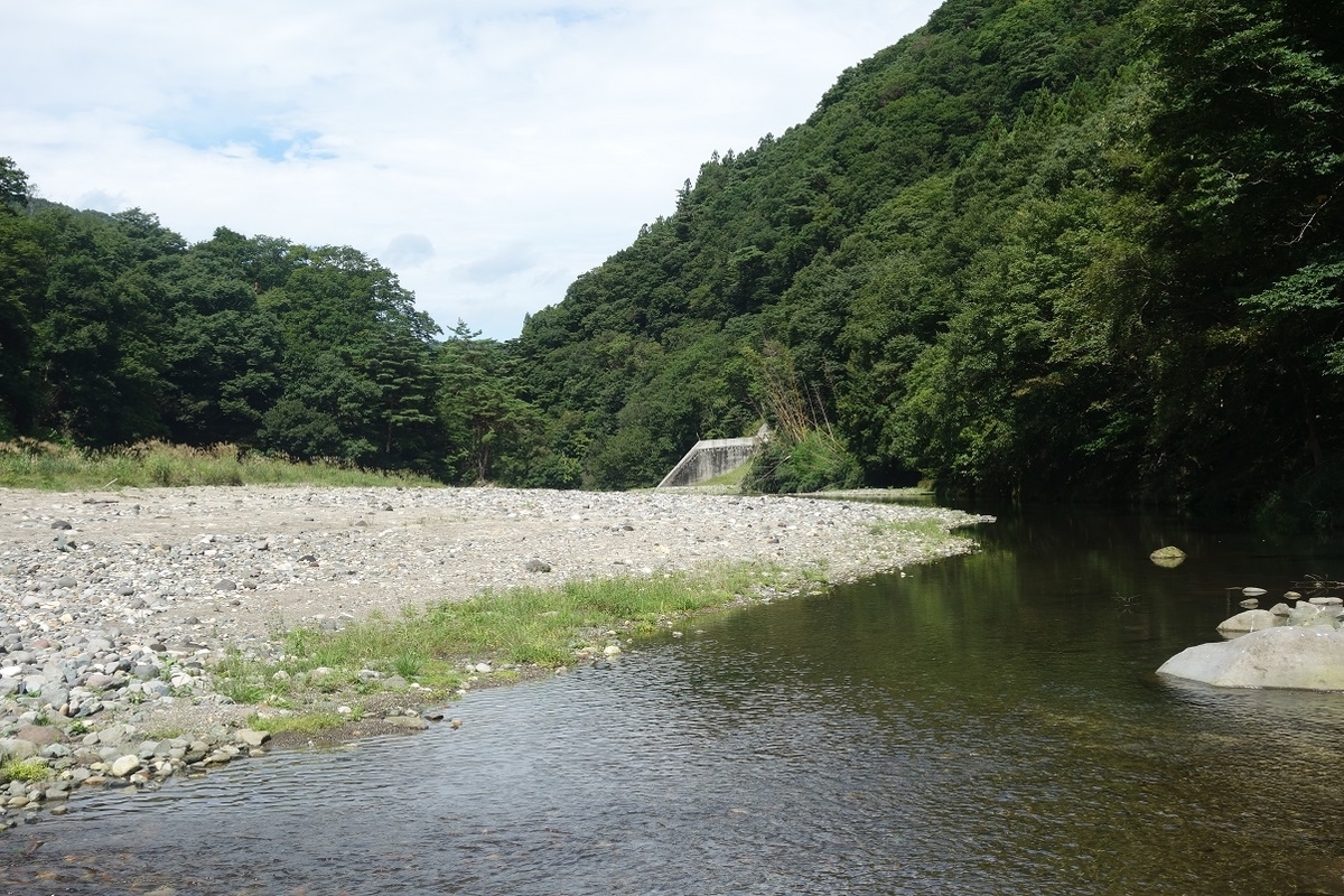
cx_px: 672
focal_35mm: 45
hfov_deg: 43.6
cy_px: 448
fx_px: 1680
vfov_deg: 29.9
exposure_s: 1/400
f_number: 5.6
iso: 125
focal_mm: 16.59
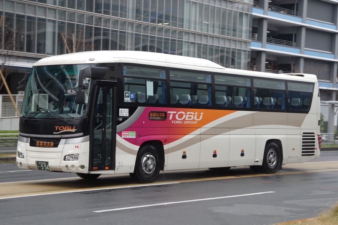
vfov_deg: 18.9
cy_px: 112
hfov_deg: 28.1
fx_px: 676
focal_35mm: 72
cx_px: 169
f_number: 8
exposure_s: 1/200
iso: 400
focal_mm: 48
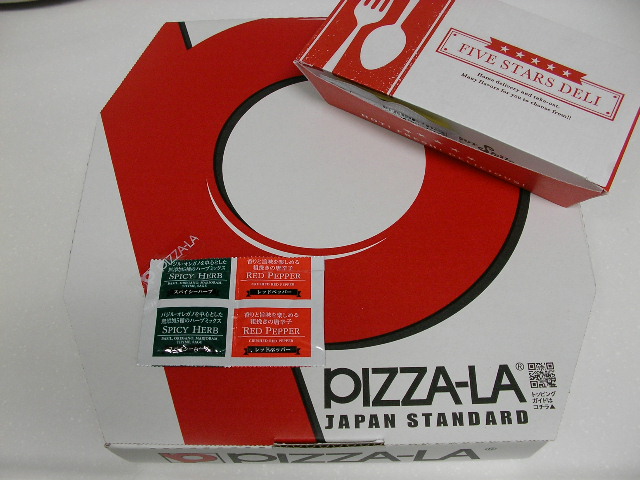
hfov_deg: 49.0
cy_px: 240
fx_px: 703
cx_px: 320
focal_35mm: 38
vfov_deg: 37.7
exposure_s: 1/22.1
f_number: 3.5
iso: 100
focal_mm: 5.8
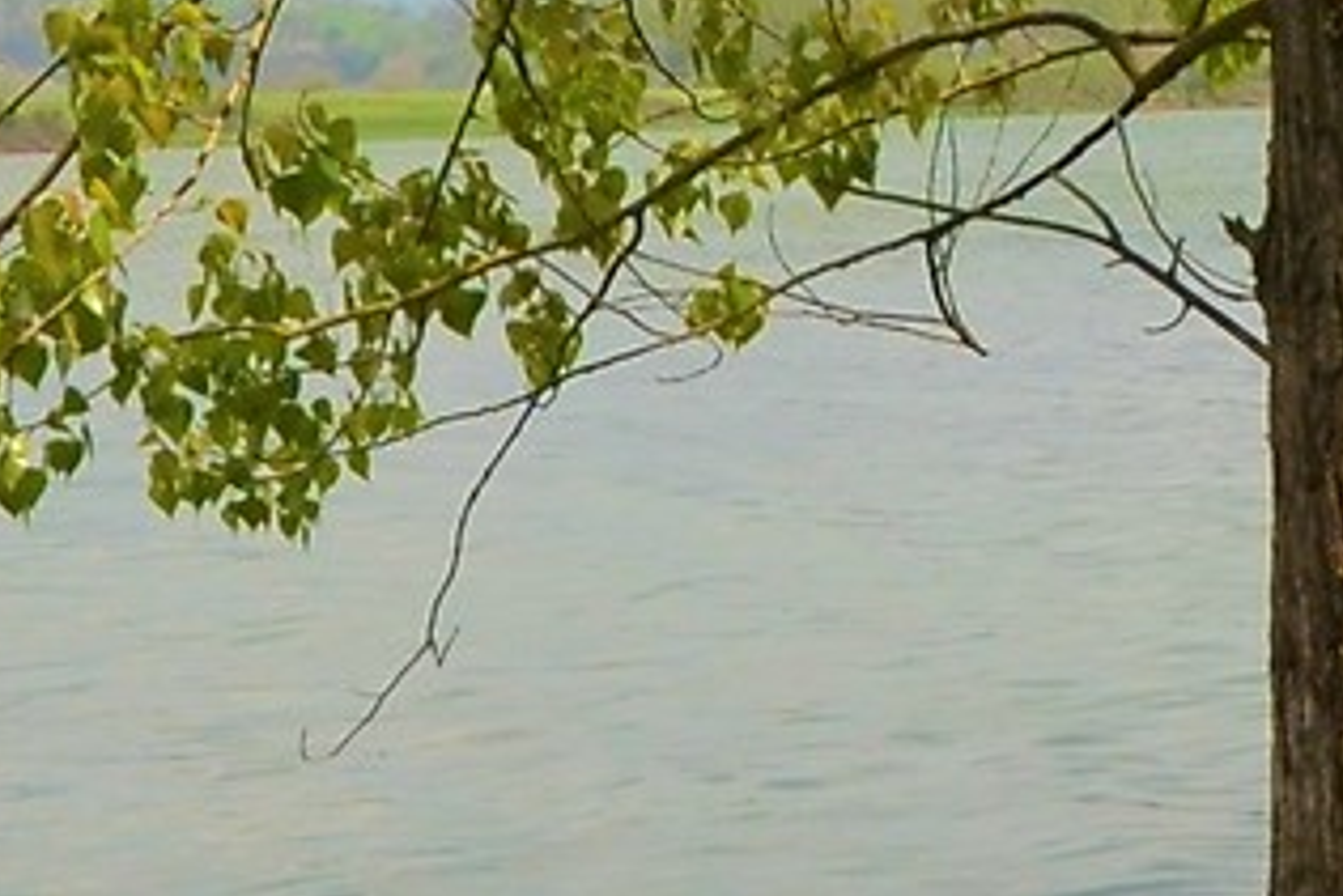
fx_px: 8509
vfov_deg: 6.0
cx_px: 1904
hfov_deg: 8.8
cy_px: -115
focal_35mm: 228
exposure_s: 1/640
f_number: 3.5
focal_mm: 20
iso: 200
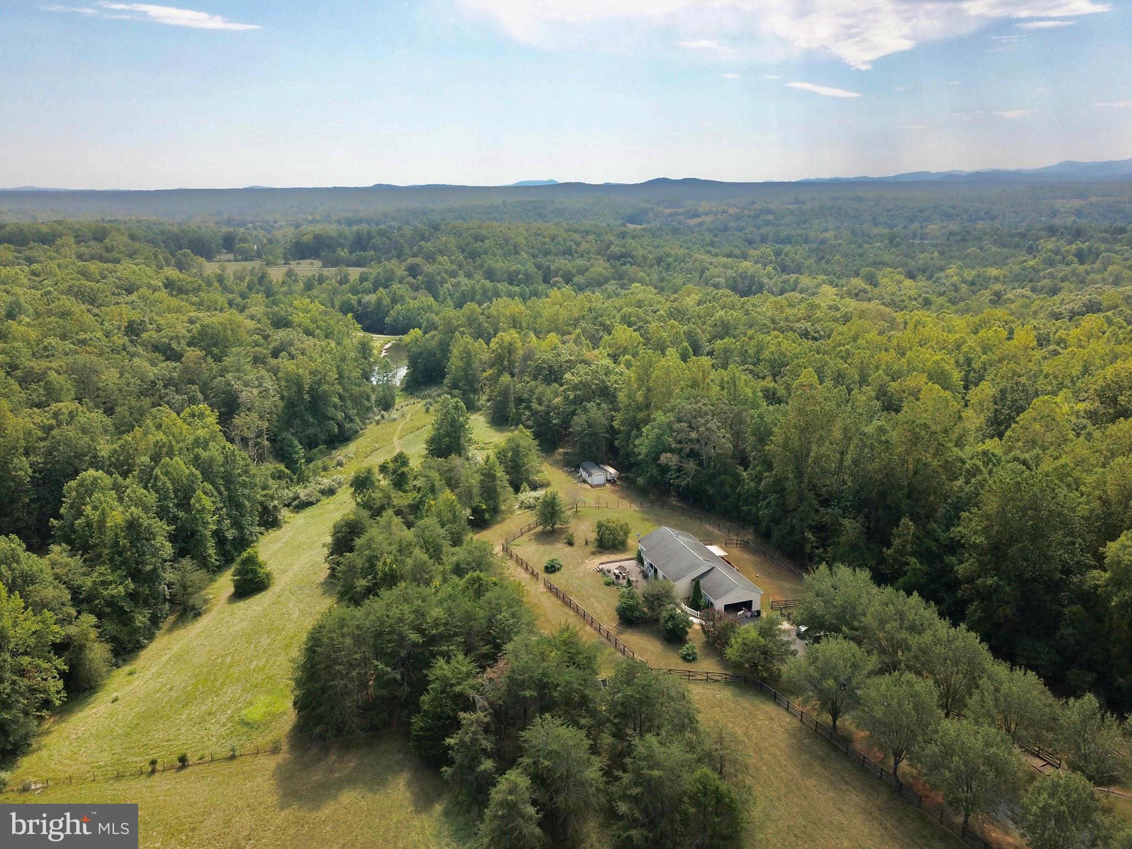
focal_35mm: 26
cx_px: 566
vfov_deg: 53.1
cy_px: 424
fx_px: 850
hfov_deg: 67.3
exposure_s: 1/1200
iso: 100
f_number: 2.2
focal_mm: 4.73
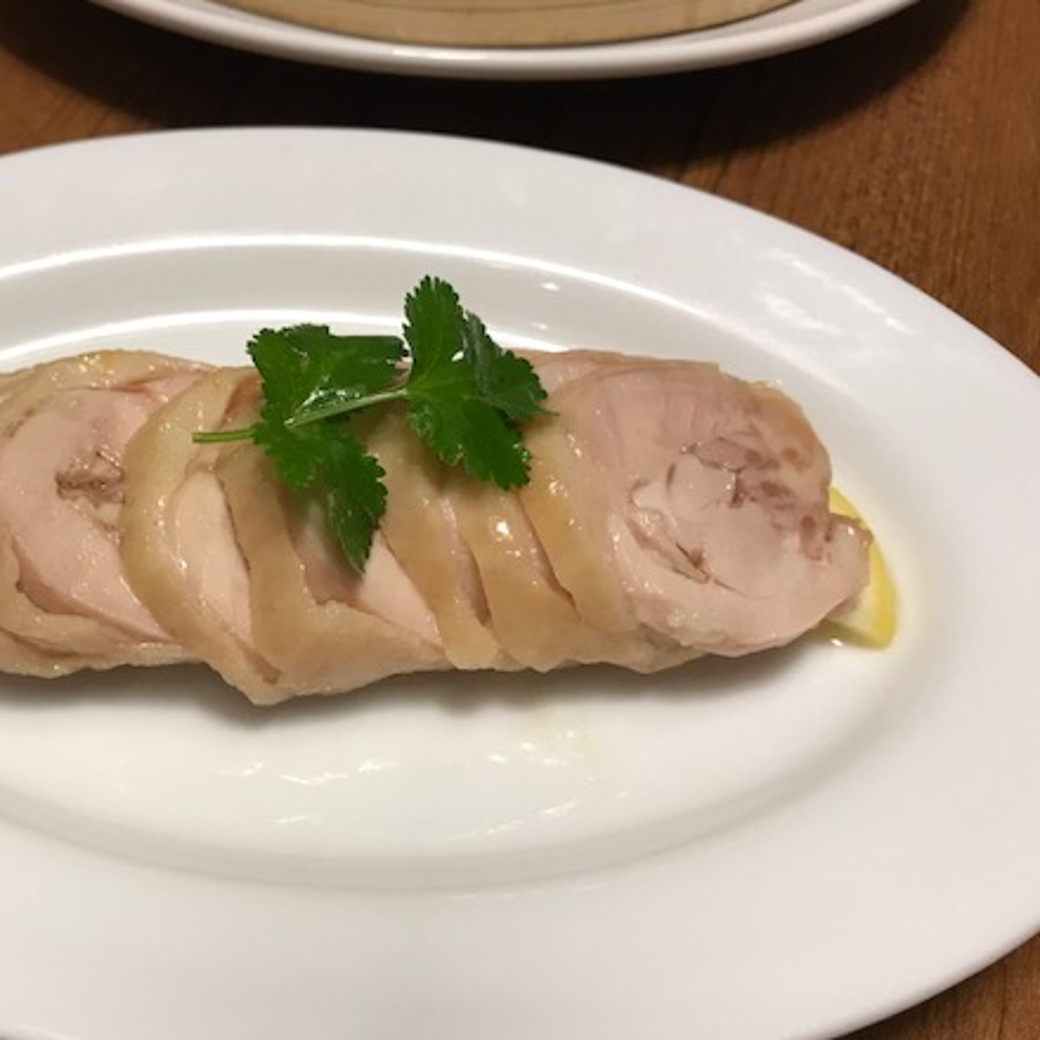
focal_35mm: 36
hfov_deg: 45.1
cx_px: 319
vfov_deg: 46.0
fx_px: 1224
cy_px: 532
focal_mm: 3.99
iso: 32
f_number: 1.8
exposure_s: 1/30
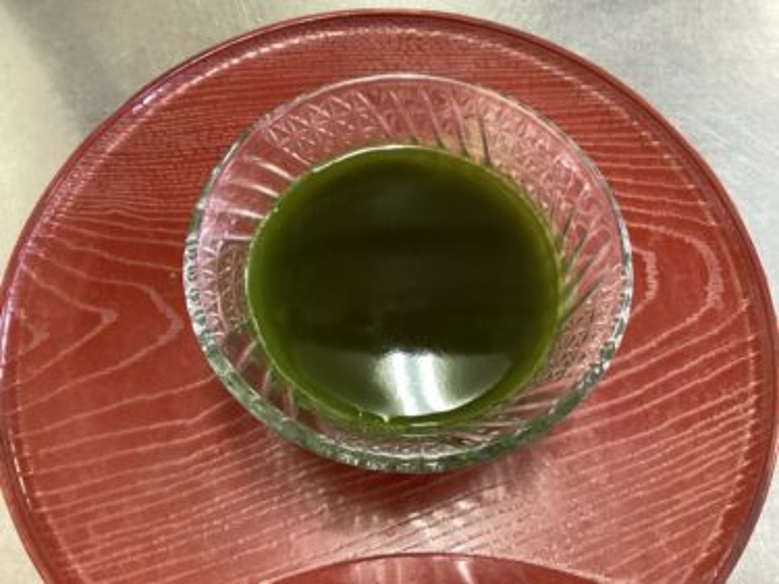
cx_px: 390
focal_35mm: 31
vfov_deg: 45.4
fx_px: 697
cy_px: 292
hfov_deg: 58.4
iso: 400
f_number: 2.4
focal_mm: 3.3
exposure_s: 1/30
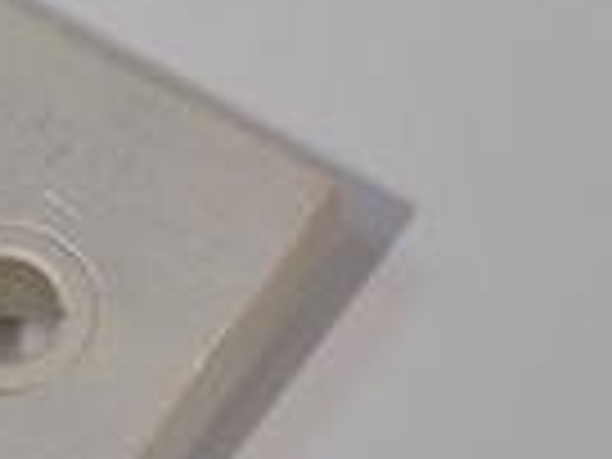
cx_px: -477
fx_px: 5463
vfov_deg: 4.8
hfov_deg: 6.3
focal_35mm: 309
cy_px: -171
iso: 80
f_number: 4.2
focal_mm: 12.5
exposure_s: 1/30
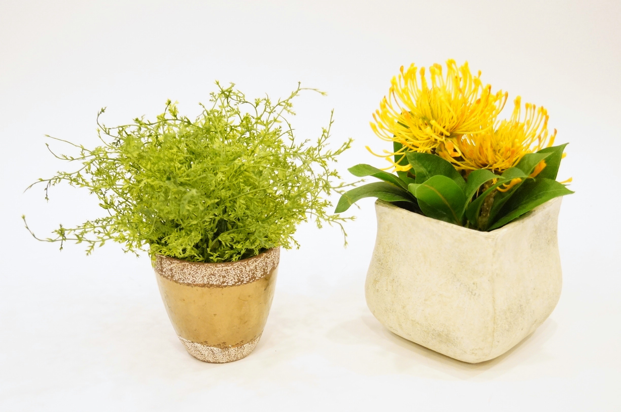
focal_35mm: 45
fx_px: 775
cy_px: 206
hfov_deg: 43.7
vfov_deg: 29.8
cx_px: 310
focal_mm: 30
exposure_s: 1/50
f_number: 4.5
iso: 3200
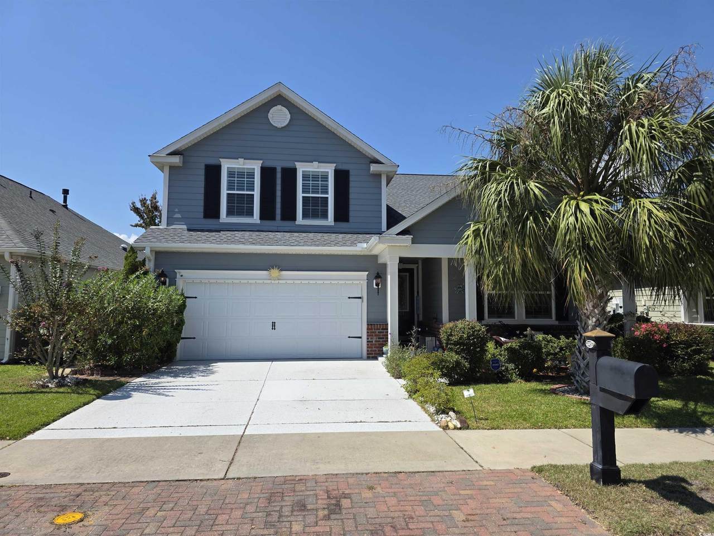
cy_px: 268
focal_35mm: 23
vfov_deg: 58.9
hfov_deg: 73.9
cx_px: 357
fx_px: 474
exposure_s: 1/7626
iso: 80
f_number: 1.7
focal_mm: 6.3
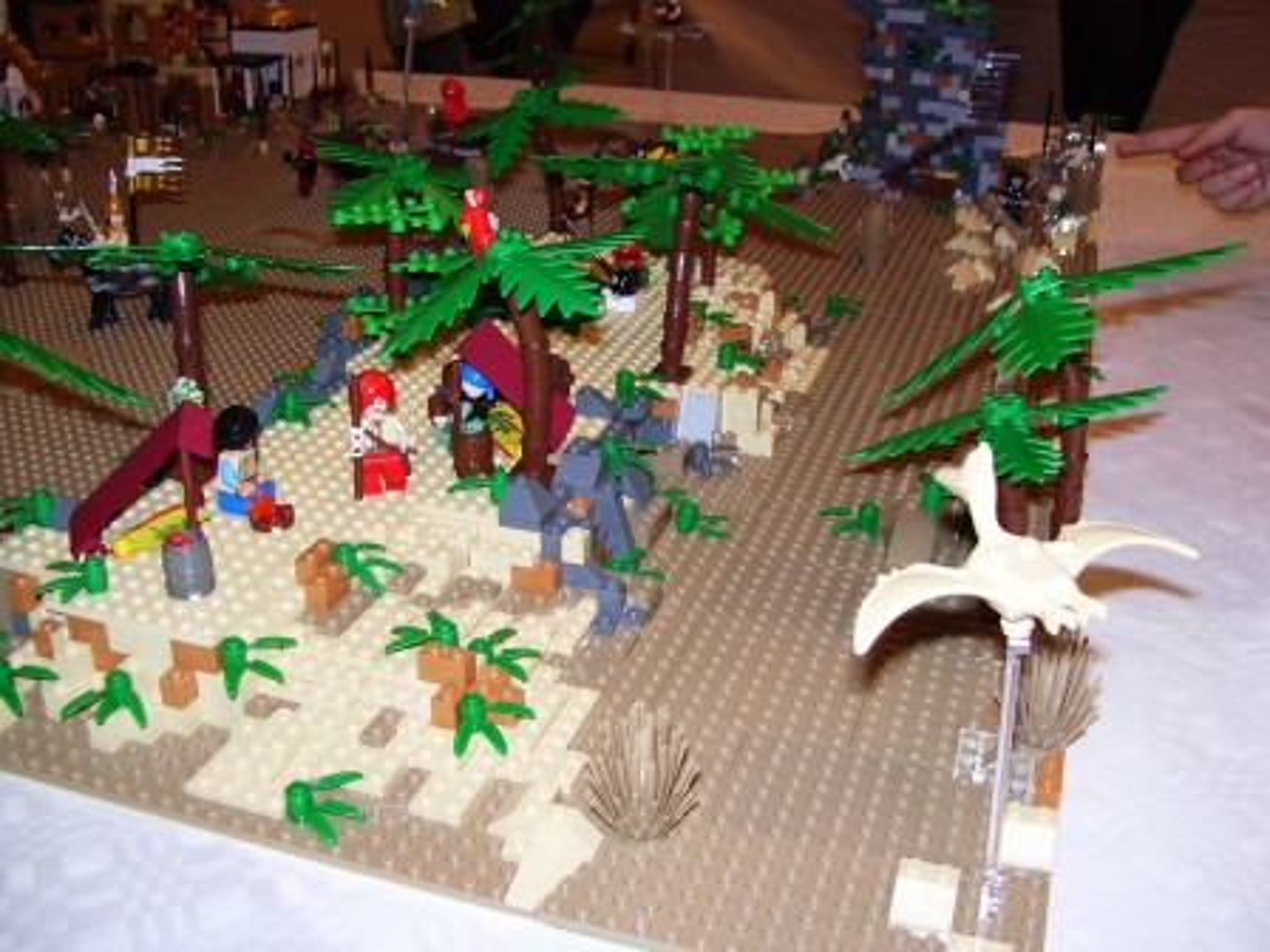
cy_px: 476
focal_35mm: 36
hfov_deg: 51.4
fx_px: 1321
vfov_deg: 39.7
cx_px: 635
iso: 80
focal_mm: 6
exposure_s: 1/60
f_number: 2.7
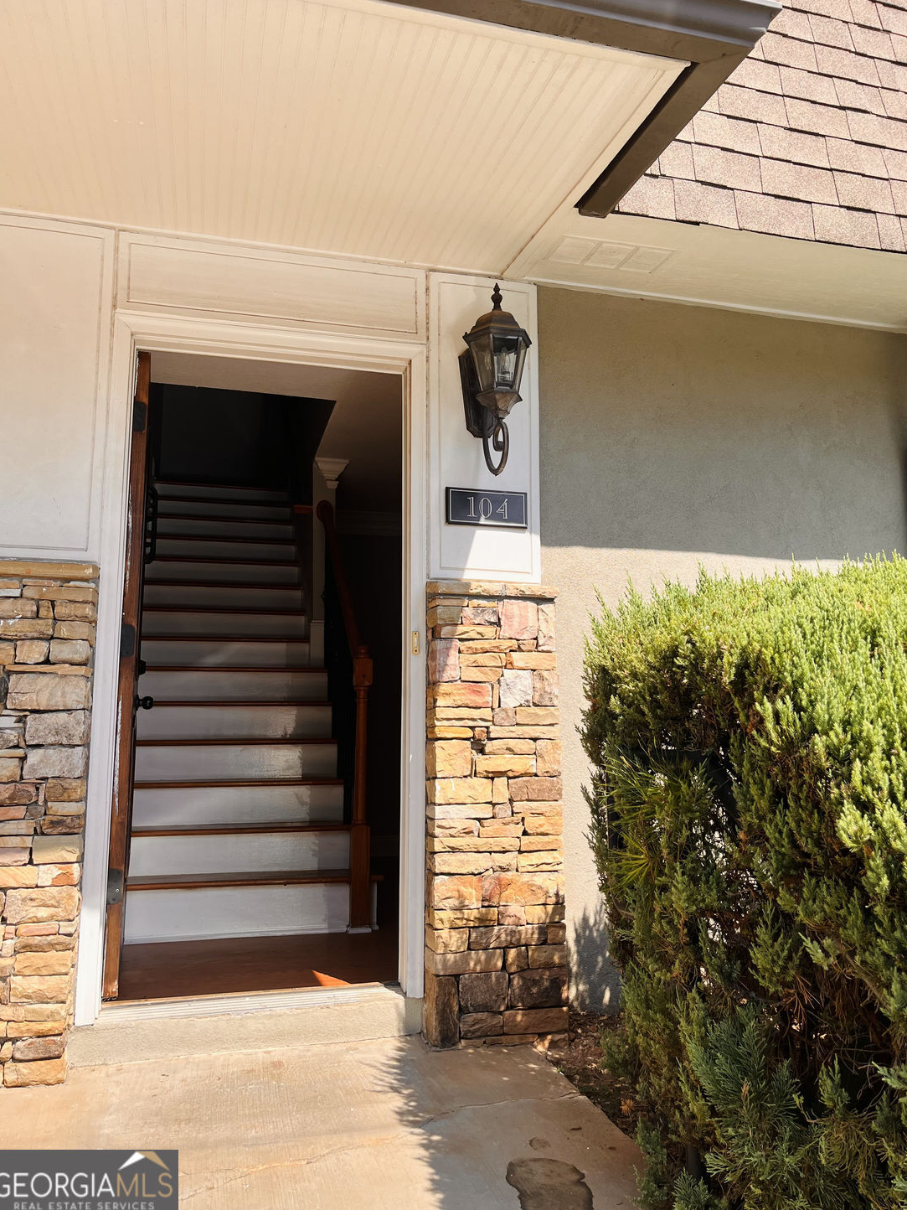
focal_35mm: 27
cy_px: 584
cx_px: 460
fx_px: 943
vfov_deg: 65.3
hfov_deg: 51.4
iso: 50
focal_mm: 5.1
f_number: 1.6
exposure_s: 1/1748
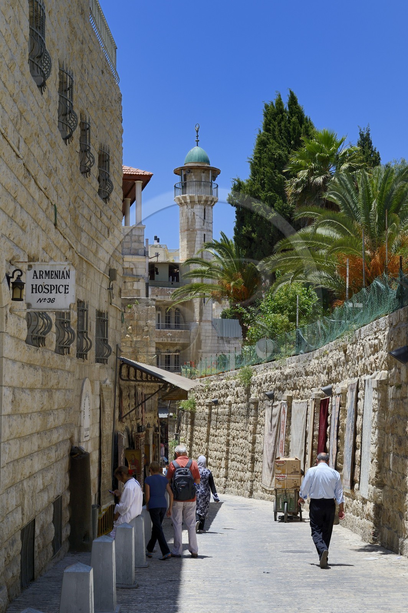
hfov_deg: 22.6
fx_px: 1022
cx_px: 204
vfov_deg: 33.4
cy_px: 306
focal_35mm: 60
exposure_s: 1/320
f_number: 13
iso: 200
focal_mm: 60
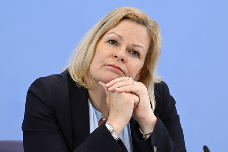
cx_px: 114
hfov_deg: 15.2
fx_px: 854
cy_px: 76
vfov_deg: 10.1
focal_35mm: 135
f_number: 5.6
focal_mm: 135
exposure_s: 1/800
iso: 3200
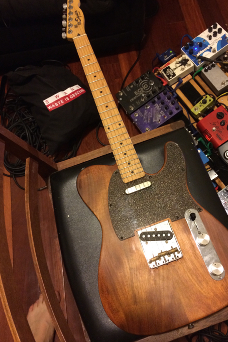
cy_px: 171
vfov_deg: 60.3
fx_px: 294
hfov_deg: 42.3
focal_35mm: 31
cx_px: 128
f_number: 2.2
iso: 250
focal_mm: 4.15
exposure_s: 1/15
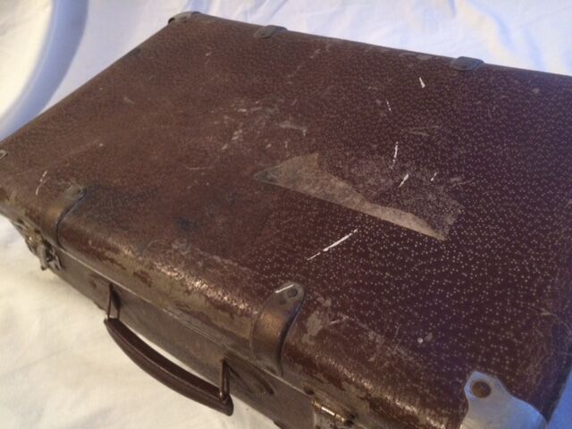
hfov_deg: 61.7
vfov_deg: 48.2
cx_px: 286
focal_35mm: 29
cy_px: 214
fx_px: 479
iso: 320
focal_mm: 4.15
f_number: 2.2
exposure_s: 1/17
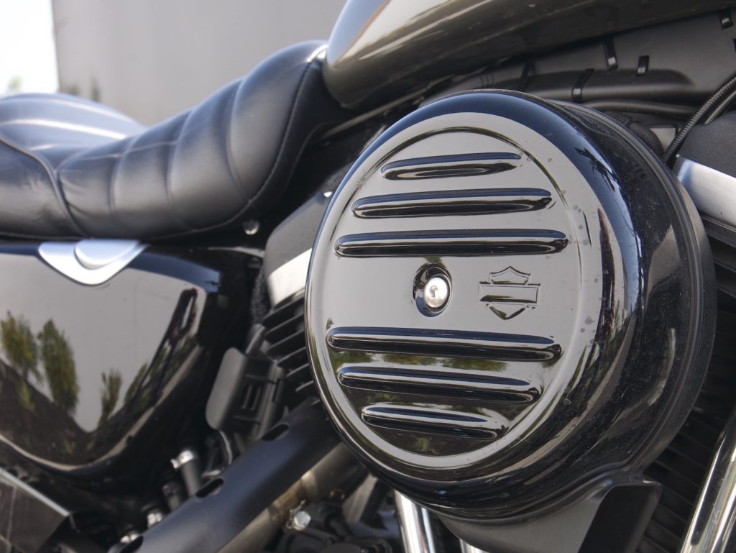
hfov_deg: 35.5
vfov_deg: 27.1
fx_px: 1149
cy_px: 276
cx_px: 368
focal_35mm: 54
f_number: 6.3
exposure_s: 1/125
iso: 200
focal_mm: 27
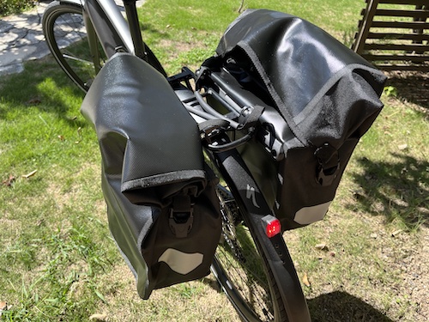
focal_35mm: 26
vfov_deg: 53.1
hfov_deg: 67.3
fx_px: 322
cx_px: 214
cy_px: 161
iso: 50
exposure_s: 1/913
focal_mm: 5.1
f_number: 1.6
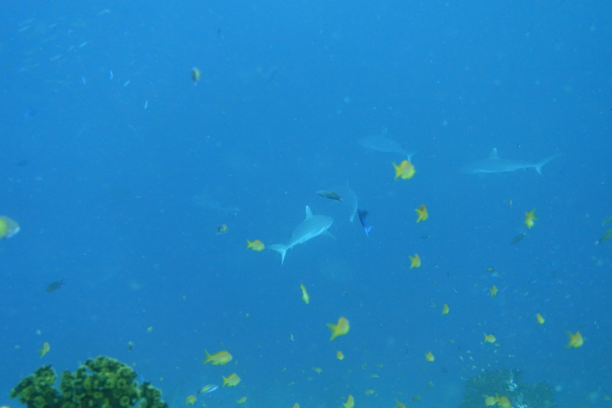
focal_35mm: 43
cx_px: 313
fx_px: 731
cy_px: 203
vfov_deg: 31.2
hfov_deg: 45.4
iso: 640
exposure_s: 1/50
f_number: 2.8
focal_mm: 15.52
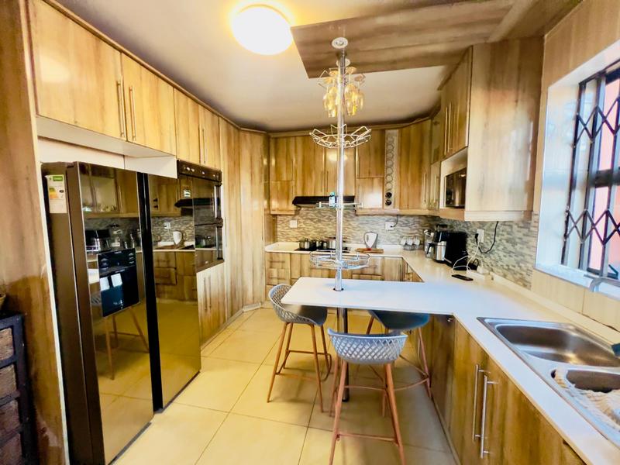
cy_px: 232
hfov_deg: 106.2
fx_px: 233
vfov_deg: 89.9
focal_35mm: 13
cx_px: 310
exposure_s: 1/60
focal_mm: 1.57
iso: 500
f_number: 1.8
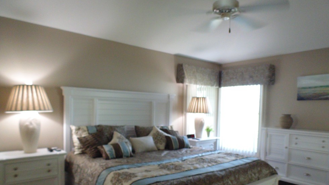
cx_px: 167
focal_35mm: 25
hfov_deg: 74.1
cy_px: 123
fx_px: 218
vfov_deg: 45.3
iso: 250
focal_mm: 4
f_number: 3.1
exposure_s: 1/30
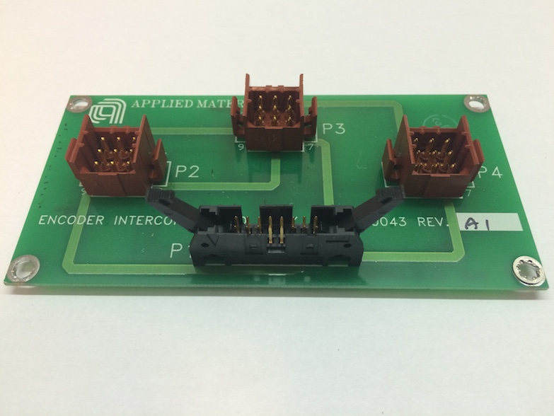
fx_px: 464
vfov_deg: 48.3
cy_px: 208
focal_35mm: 29
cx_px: 277
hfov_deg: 61.6
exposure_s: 1/33
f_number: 2.2
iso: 64
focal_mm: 4.15
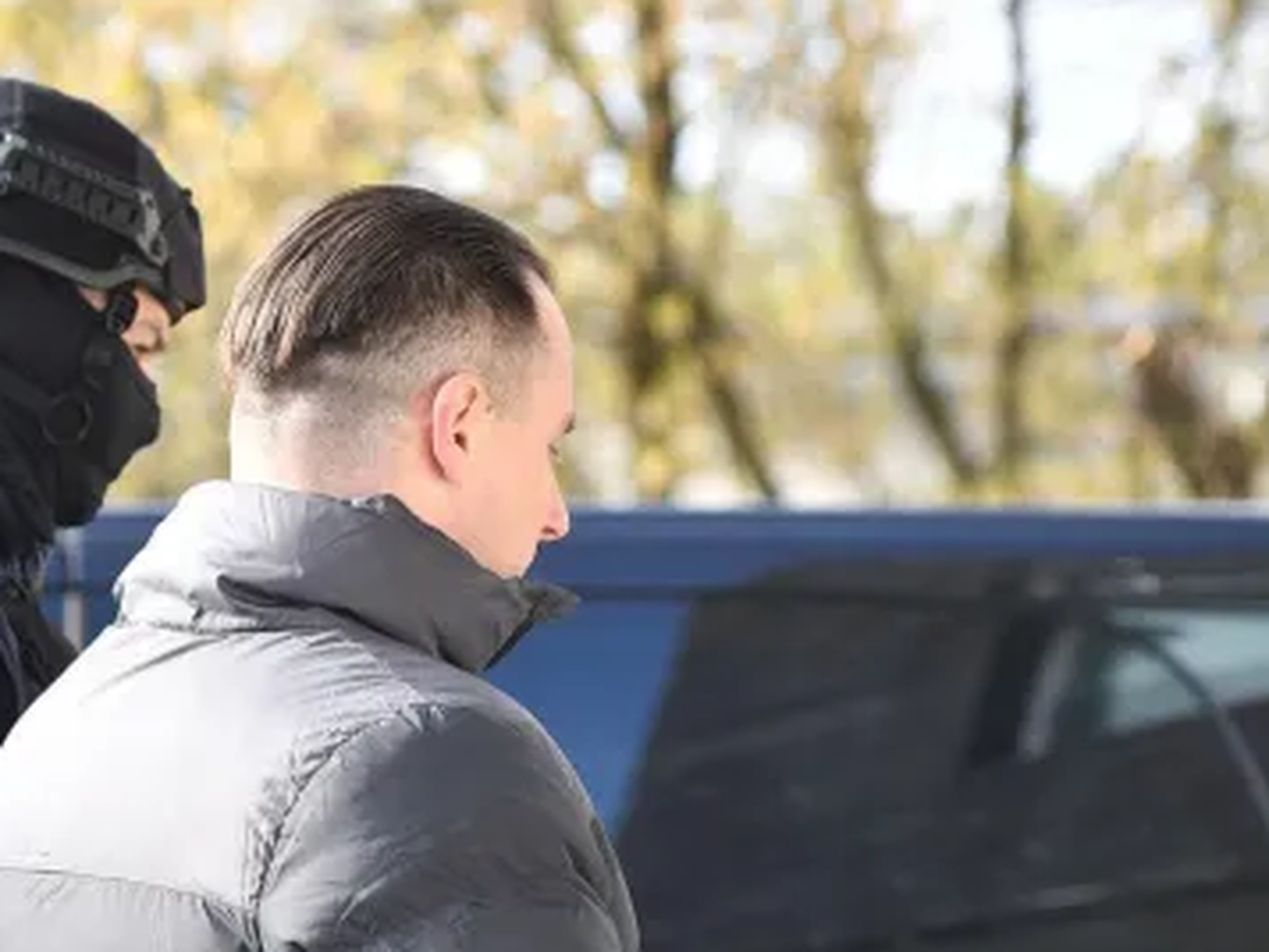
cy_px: 897
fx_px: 6454
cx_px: 533
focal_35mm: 176
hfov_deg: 11.2
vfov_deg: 8.4
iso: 800
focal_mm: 86
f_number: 5
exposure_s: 1/1600
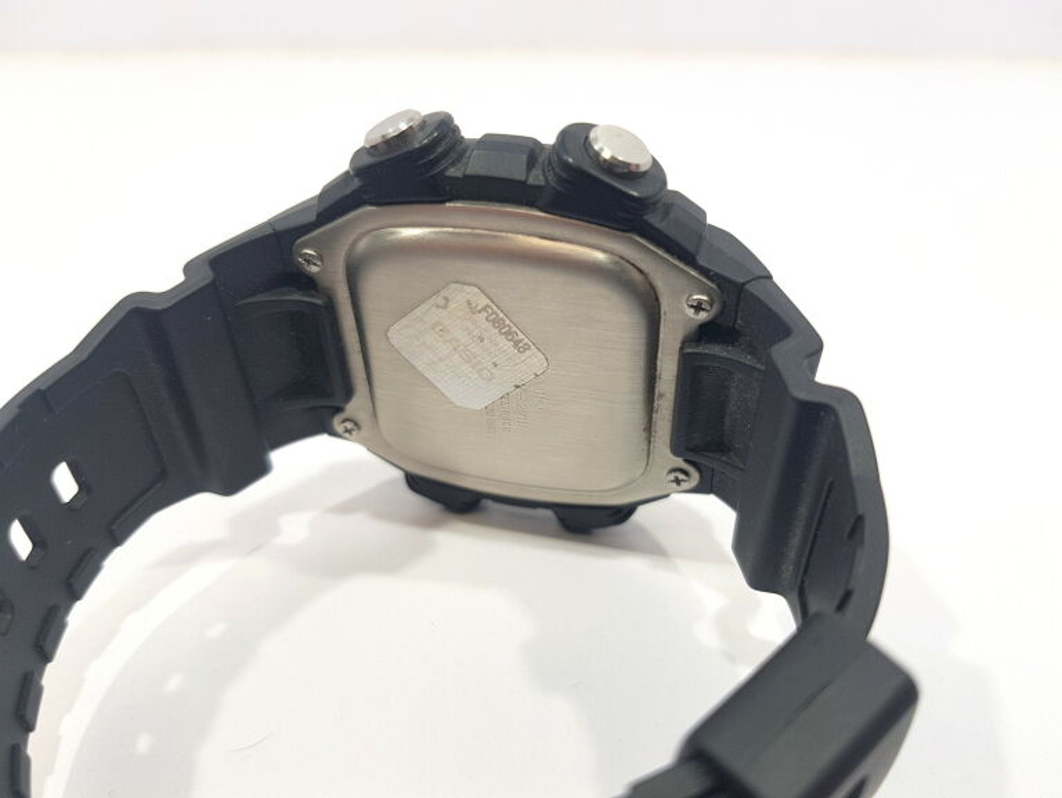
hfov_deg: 67.3
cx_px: 531
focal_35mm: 26
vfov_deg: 53.1
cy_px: 399
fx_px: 798
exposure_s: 1/191
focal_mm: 4.3
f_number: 1.7
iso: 40
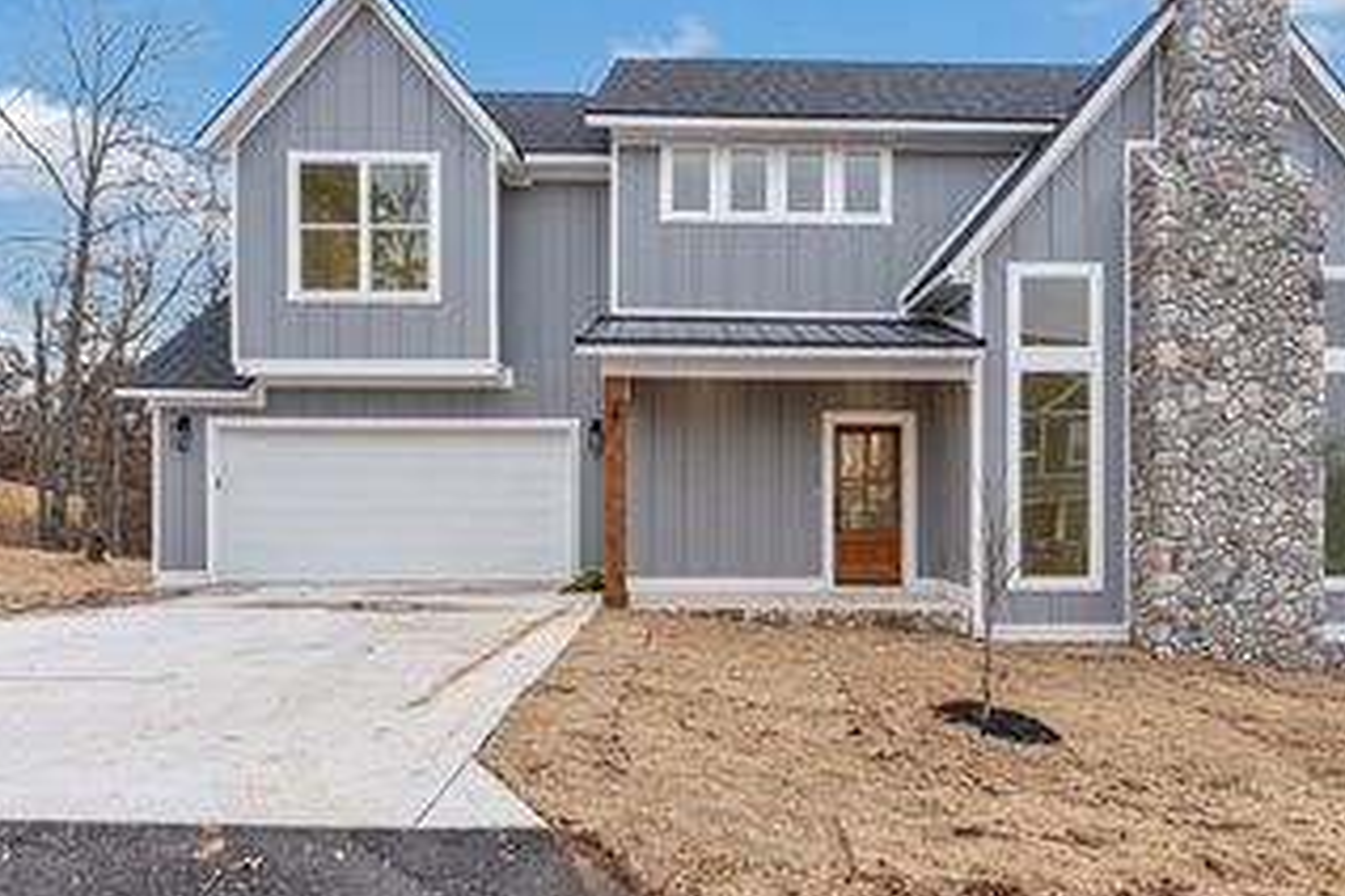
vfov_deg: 57.1
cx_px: 715
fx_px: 822
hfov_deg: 78.5
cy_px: 488
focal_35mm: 22
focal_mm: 14
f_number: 4
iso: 200
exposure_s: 1/40
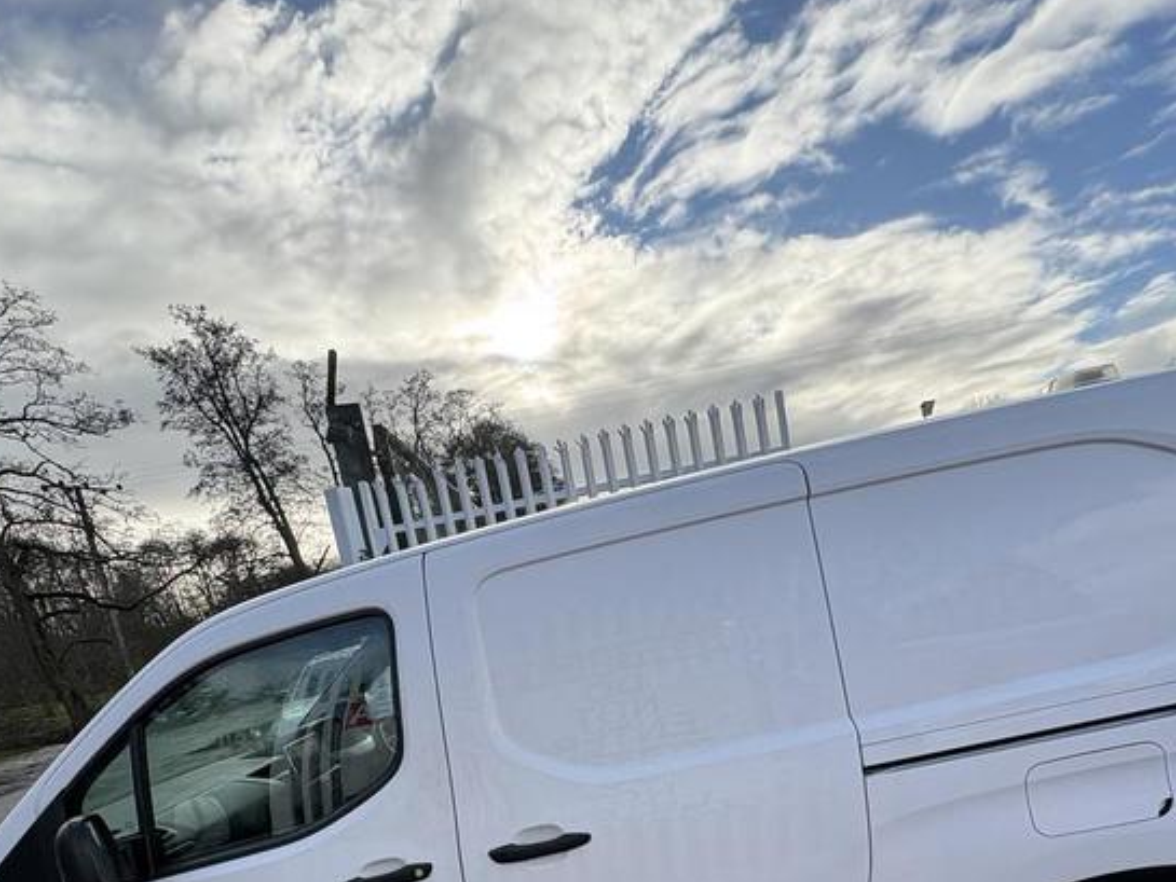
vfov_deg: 54.4
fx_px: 782
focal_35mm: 23
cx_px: 660
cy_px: 718
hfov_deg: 73.6
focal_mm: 2.22
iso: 50
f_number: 2.2
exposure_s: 1/944
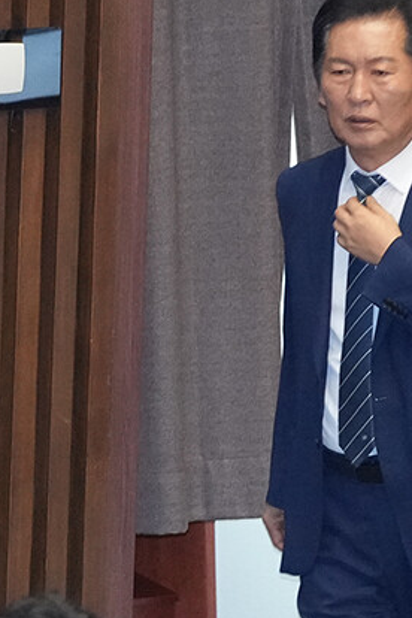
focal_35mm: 483
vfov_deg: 4.3
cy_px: 164
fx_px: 8291
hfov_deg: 2.8
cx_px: 360
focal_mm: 200
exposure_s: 1/125
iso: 4000
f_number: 3.5
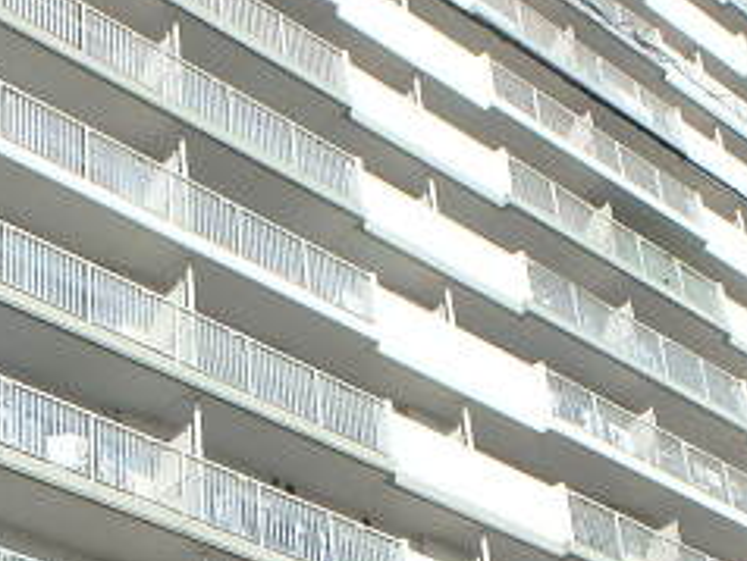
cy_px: 624
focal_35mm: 84
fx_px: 1815
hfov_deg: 23.2
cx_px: 320
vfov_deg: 17.0
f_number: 6
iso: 125
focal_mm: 3.7
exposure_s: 1/400
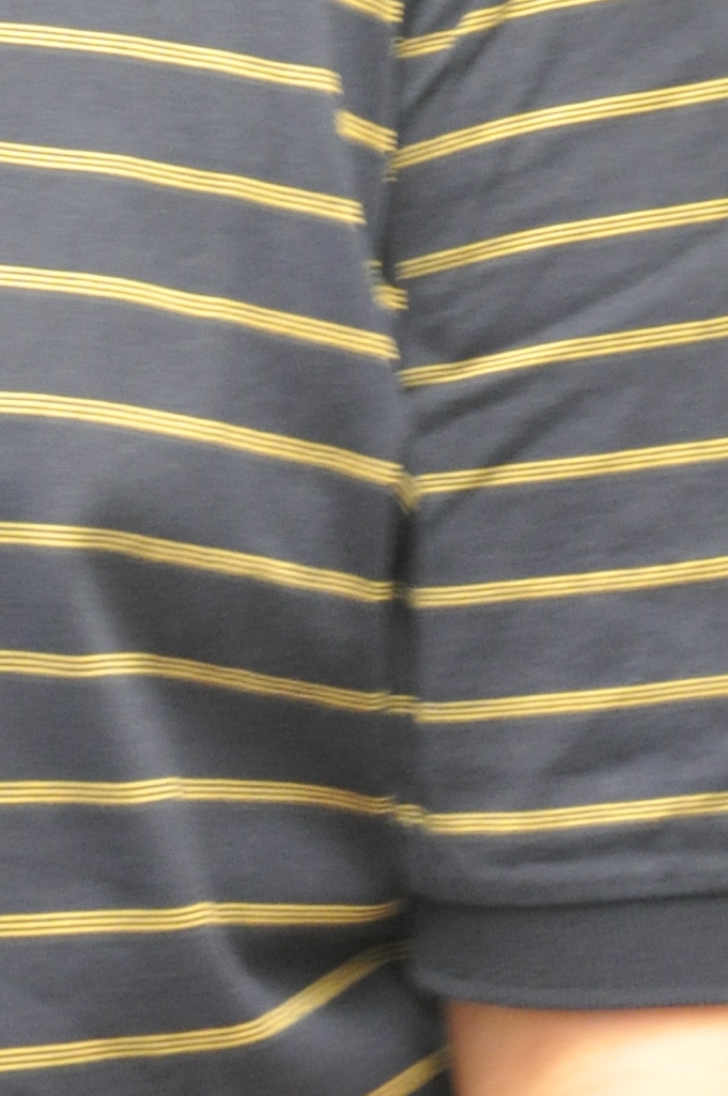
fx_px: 7631
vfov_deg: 8.0
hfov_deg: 5.4
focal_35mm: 251
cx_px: -477
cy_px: -585
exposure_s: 1/8
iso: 800
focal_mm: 40
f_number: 4.5
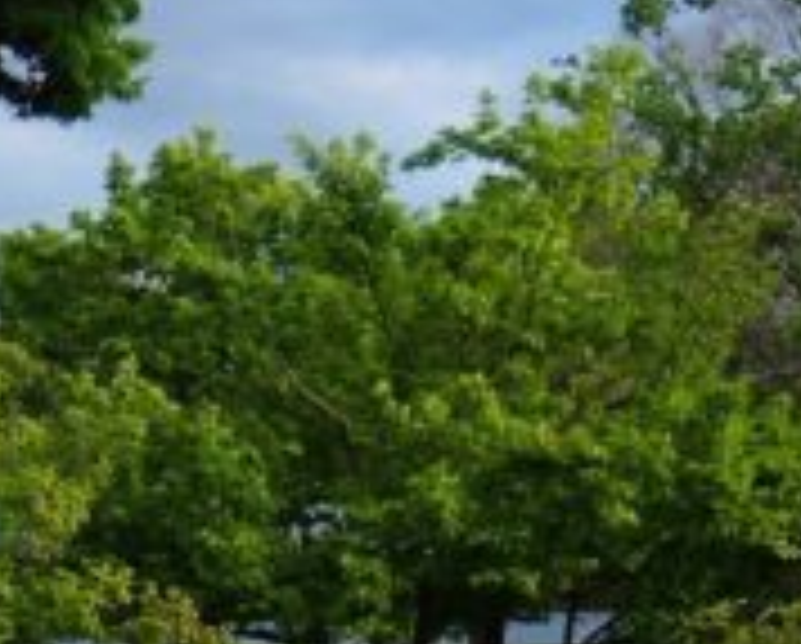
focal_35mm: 168
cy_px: 1022
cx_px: -878
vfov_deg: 8.9
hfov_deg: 10.4
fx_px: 3989
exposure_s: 1/320
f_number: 2
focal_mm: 6.5
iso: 80
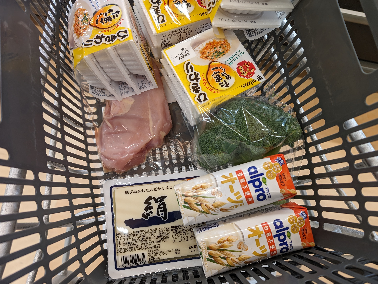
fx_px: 273
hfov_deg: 69.3
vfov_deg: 55.0
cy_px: 144
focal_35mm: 25
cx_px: 190
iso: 75
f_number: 1.68
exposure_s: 1/120
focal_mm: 6.9
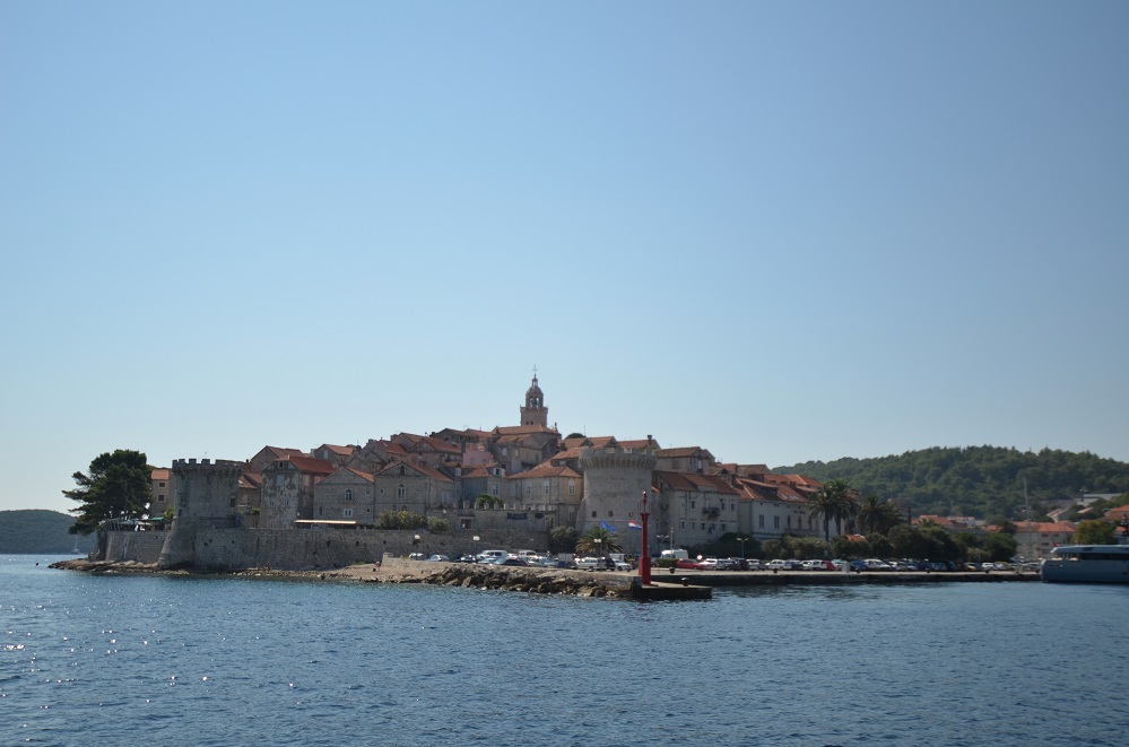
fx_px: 1126
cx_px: 564
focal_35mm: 36
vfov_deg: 36.7
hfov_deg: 53.2
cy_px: 374
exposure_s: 1/2000
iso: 125
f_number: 4
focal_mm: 24
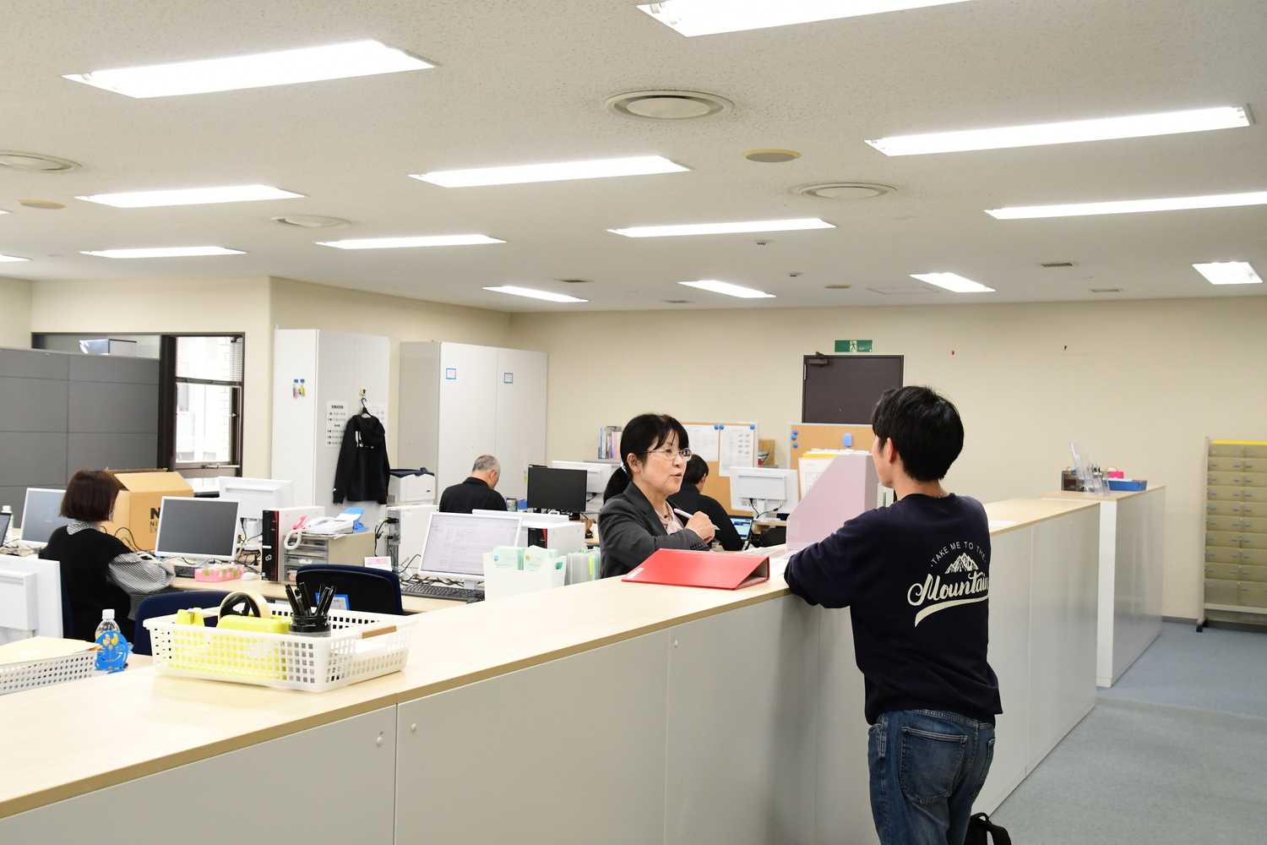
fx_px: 1372
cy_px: 422
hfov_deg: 49.6
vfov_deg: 34.2
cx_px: 634
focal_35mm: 39
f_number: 7.1
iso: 1600
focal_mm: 26
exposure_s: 1/60
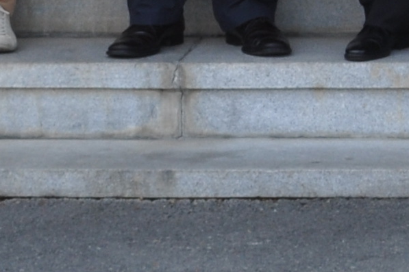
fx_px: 3178
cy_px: -434
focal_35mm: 280
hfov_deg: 7.2
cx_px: 701
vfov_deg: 4.7
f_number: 10
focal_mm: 26
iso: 200
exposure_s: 1/100
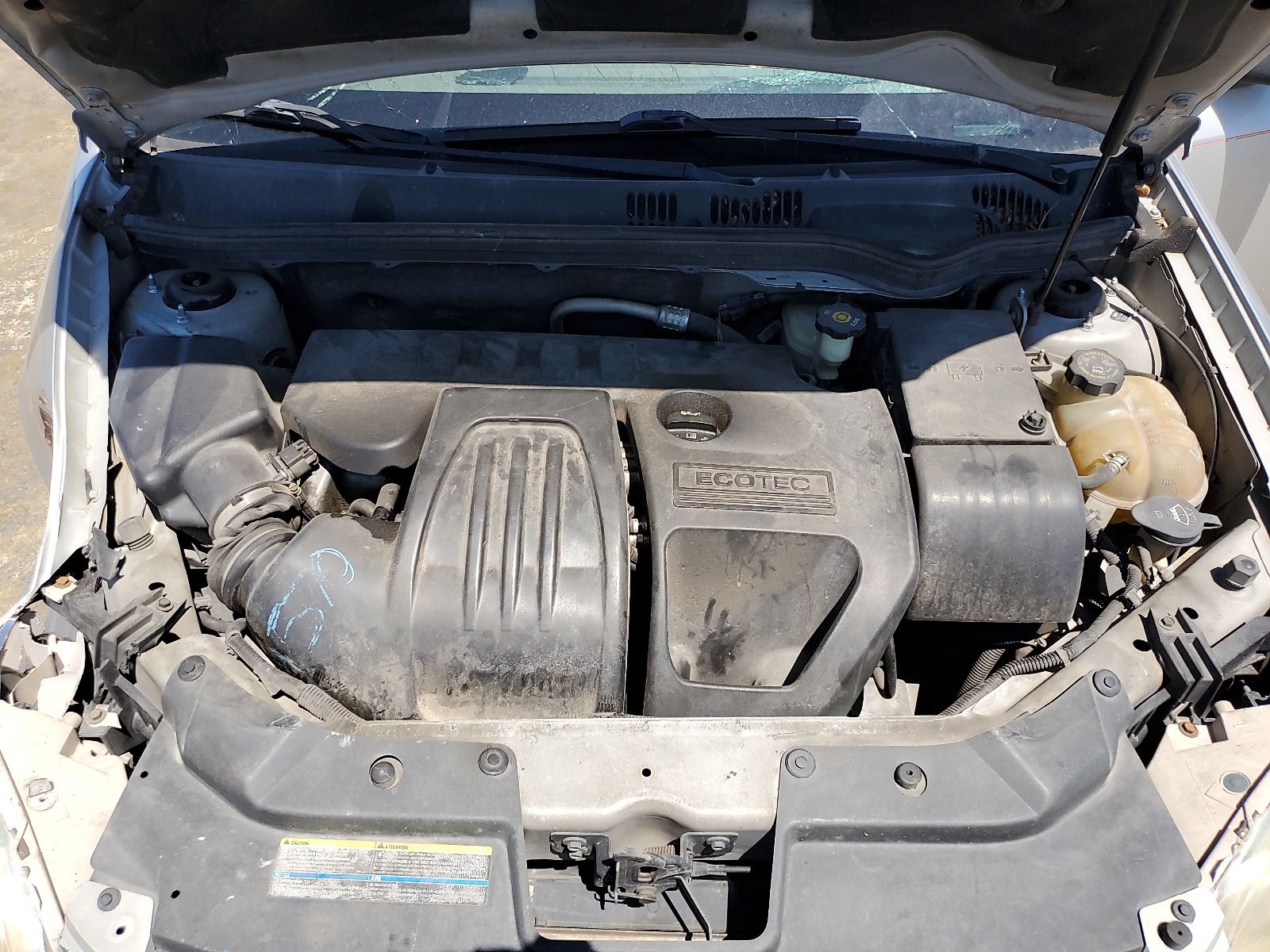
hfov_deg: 67.3
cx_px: 635
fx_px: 954
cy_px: 476
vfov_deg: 53.1
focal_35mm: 26
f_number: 1.5
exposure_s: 1/2500
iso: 50
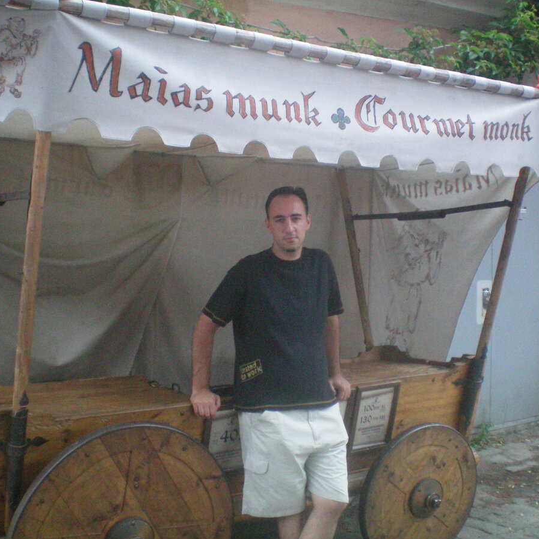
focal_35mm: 45
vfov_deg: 37.6
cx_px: 279
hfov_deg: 37.5
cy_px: 270
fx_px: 793
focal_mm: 6.3
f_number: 3.1
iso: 400
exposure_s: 1/60
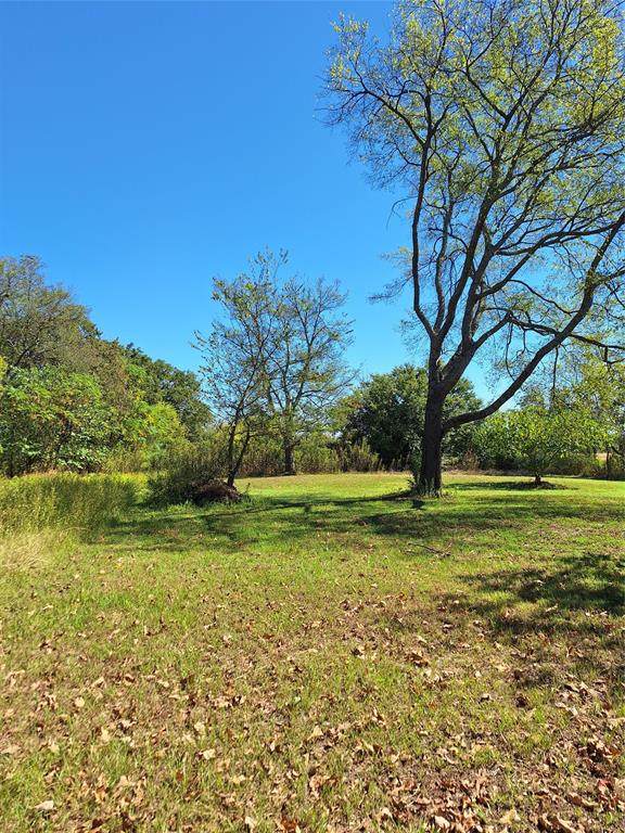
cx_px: 312
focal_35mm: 23
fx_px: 554
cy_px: 416
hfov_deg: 58.9
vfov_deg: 73.9
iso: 40
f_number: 1.8
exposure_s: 1/1859
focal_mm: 5.54
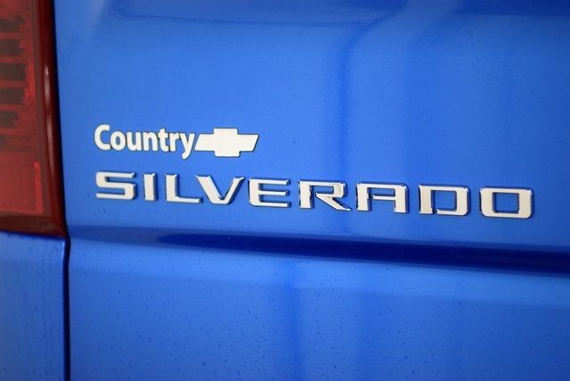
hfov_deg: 19.5
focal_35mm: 105
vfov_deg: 13.0
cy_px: 190
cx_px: 285
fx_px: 1663
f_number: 2.8
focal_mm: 70
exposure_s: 1/80
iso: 1600
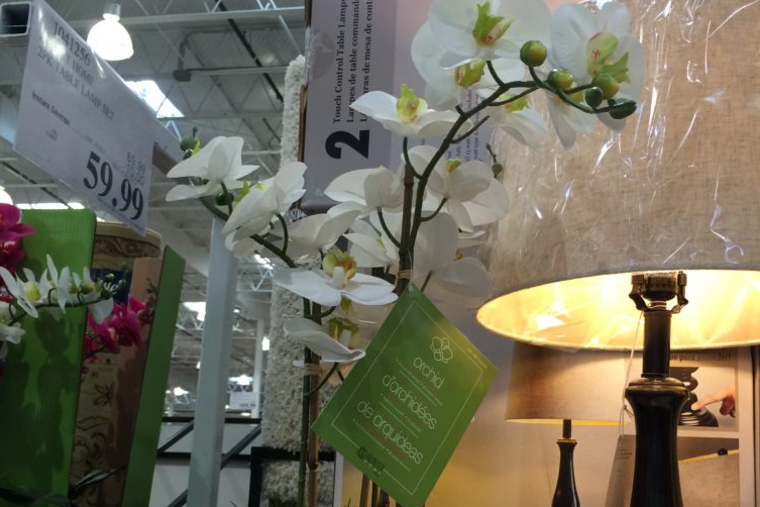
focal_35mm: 41
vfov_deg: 32.3
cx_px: 373
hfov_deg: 47.4
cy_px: 350
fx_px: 865
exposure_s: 1/30
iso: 32
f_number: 2.2
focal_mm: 4.15
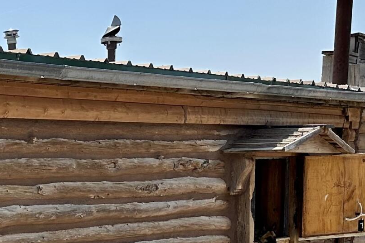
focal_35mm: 93
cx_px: -54
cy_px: 291
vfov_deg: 14.3
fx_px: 943
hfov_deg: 20.7
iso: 80
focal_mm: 6.86
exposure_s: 1/5525
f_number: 1.78
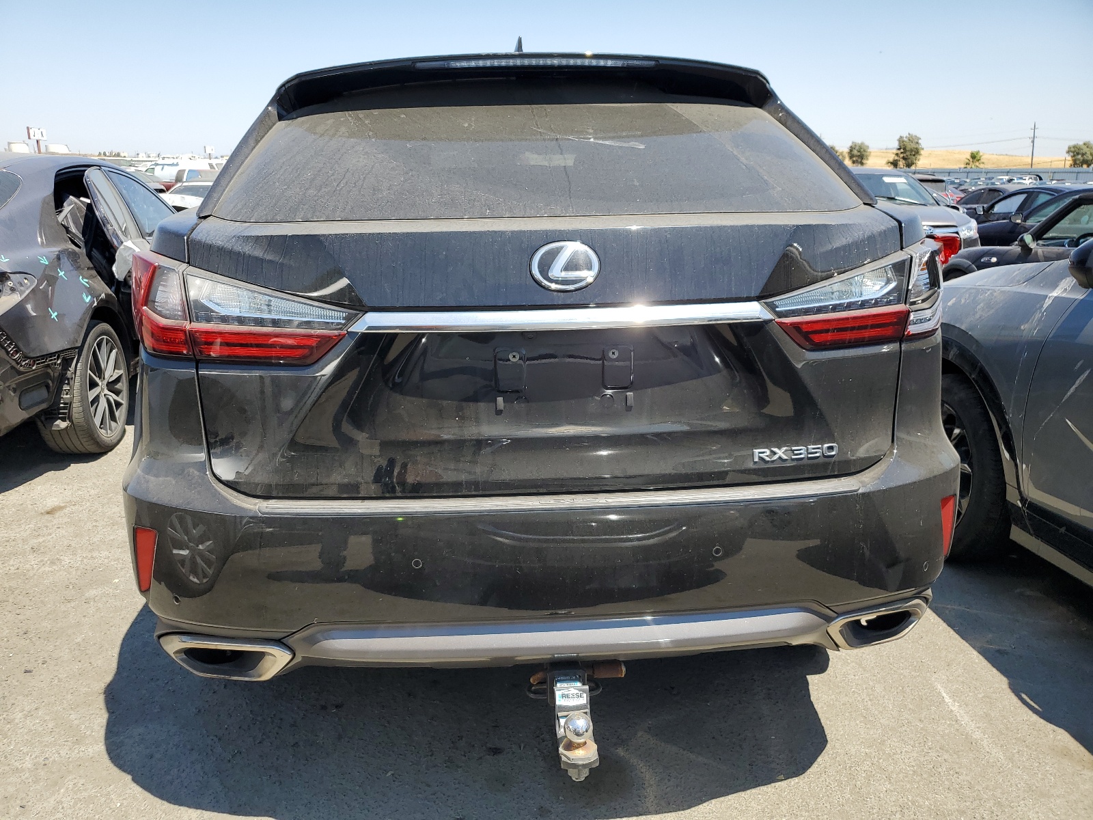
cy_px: 410
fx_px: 821
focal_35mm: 26
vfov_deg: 53.1
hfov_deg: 67.3
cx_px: 546
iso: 50
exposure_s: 1/1667
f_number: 1.5
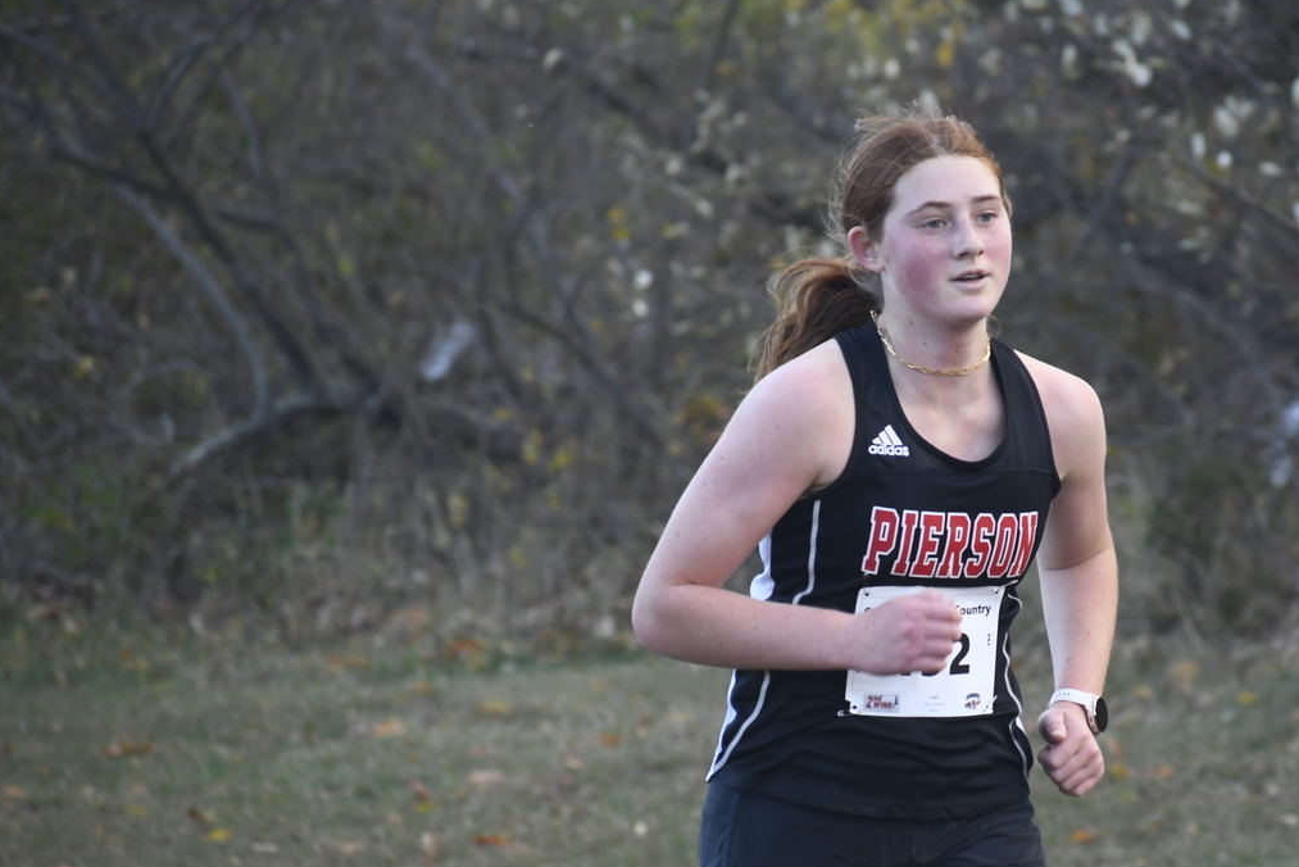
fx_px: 14798
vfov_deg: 3.4
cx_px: 954
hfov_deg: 5.0
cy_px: 604
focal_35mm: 410
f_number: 5.3
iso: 800
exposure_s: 1/500
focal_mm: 185
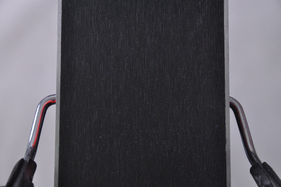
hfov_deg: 13.1
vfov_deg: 8.7
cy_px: 94
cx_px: 140
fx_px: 1228
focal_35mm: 158
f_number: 9.5
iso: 3200
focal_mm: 105
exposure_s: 1/125
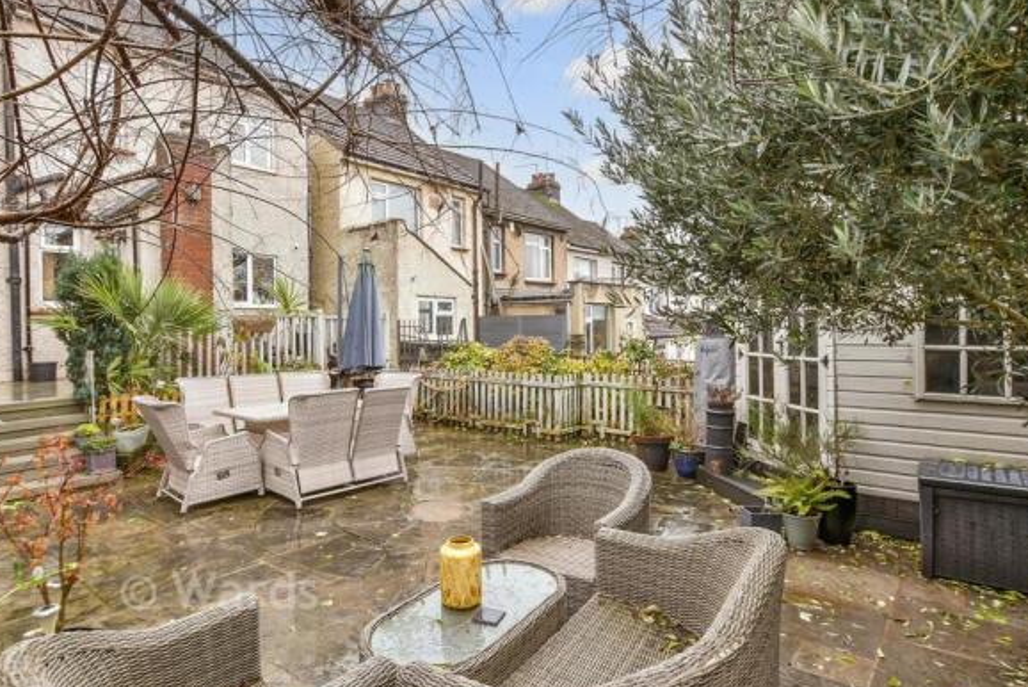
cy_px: 325
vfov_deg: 70.5
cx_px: 499
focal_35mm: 17
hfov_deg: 93.2
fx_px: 486
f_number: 8
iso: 320
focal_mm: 10
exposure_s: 1/20
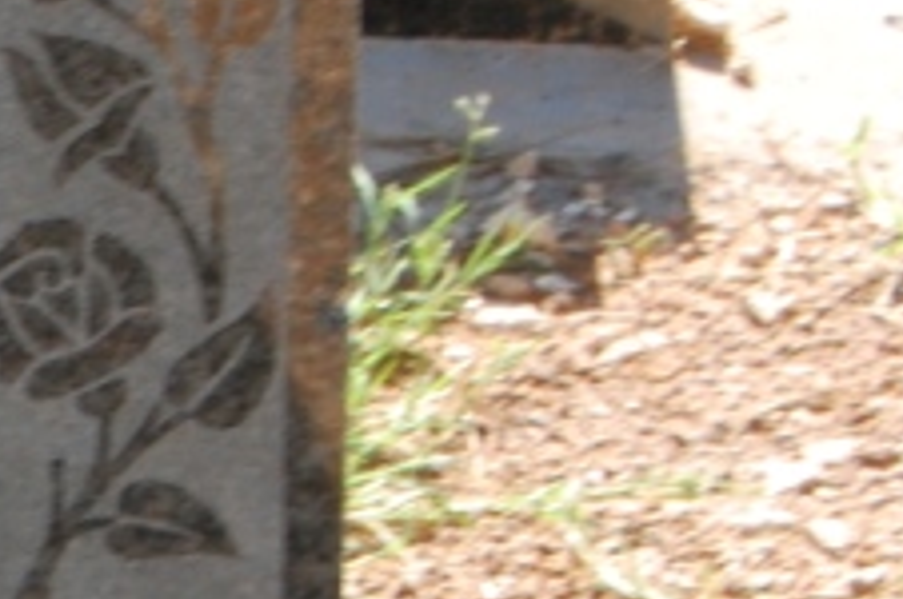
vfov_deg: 3.4
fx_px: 10219
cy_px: 82
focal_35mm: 408
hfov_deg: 5.0
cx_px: -939
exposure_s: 1/30
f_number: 22
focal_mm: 60
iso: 500
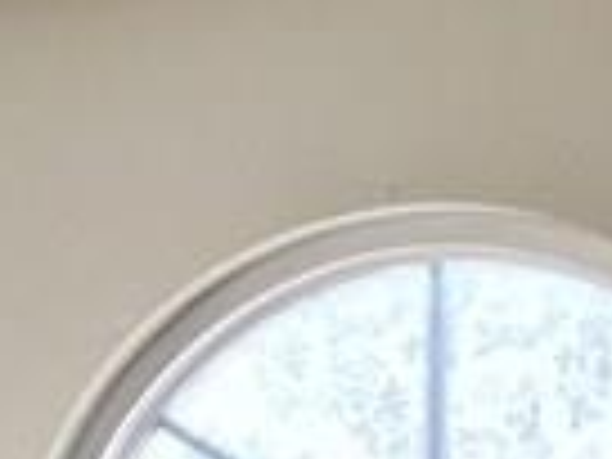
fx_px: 3854
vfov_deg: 6.6
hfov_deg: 8.3
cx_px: -886
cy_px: 968
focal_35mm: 218
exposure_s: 1/40
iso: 32
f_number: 2.2
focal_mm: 4.15
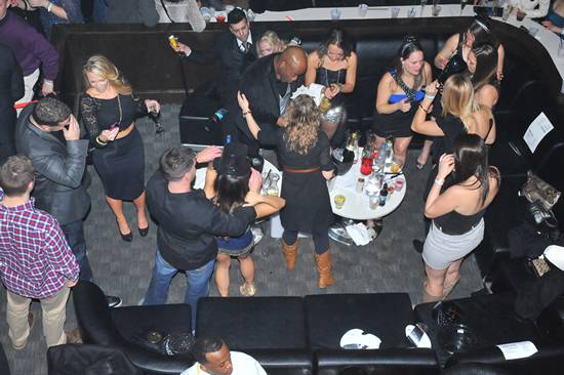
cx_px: 282
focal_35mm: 50
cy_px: 188
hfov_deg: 39.6
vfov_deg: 27.0
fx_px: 783
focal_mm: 50
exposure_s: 1/100
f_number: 16
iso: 4000
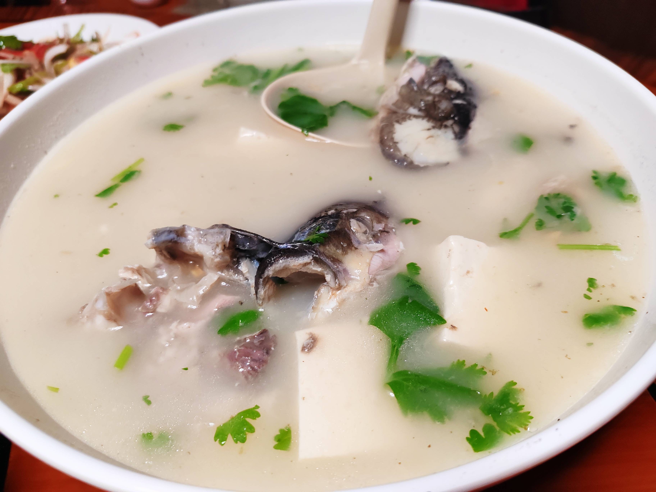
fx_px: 512
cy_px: 246
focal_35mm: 27
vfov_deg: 51.4
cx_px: 328
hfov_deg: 65.3
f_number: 1.8
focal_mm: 6.14
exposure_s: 1/100
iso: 1000
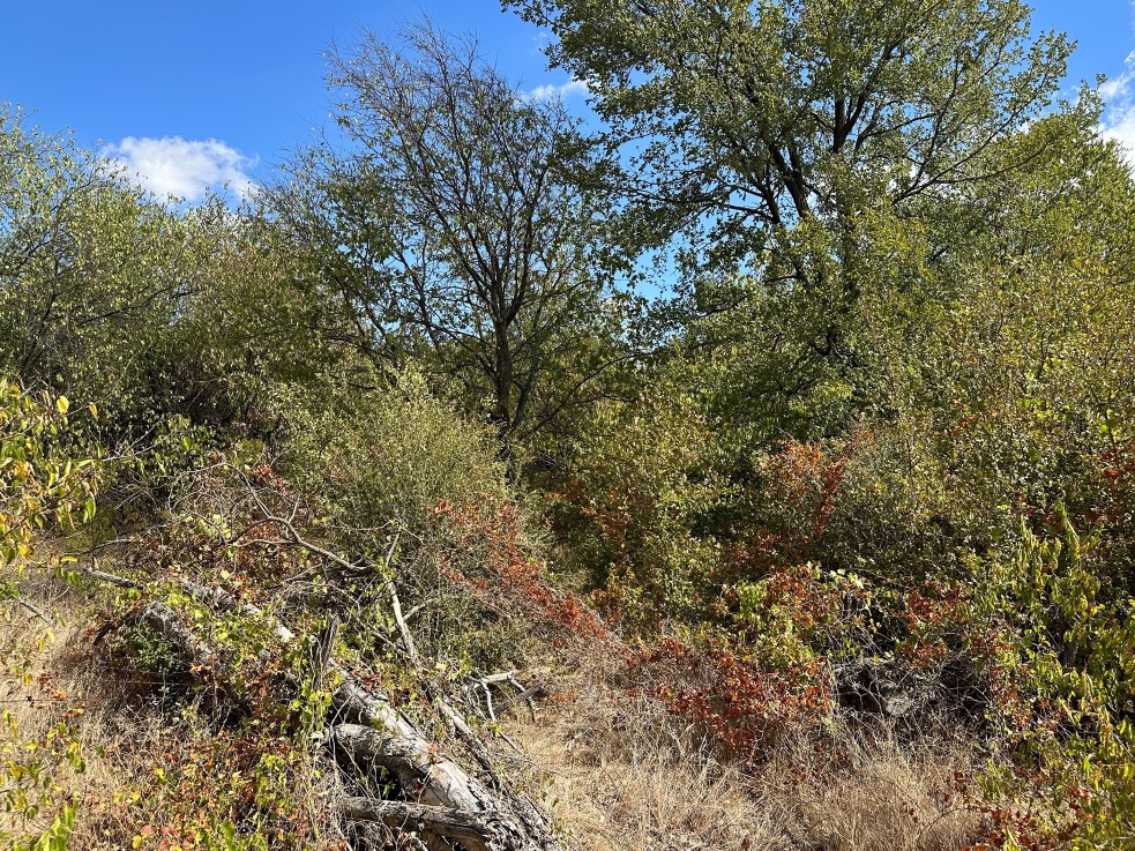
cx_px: 582
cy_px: 440
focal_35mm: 25
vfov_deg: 54.9
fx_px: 820
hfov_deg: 69.4
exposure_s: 1/2591
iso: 80
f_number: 1.78
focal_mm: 6.86
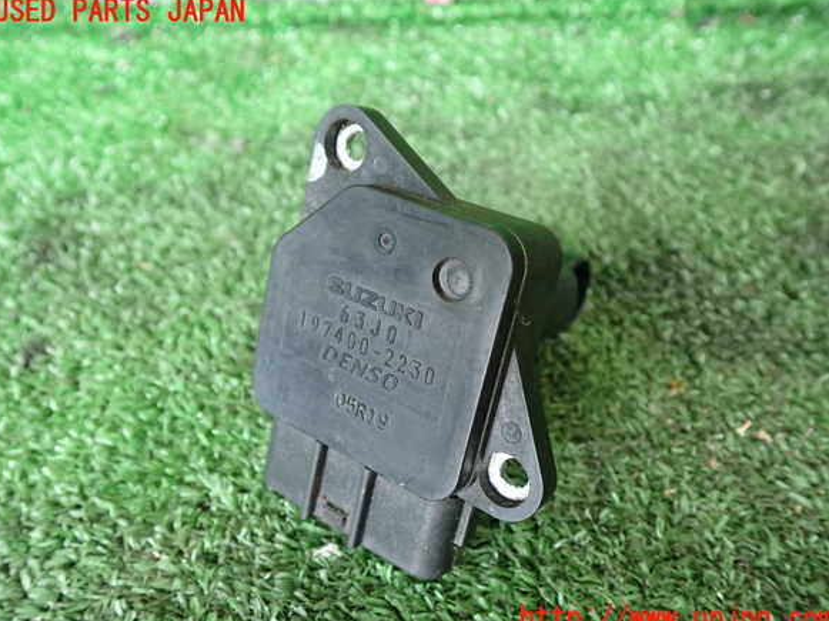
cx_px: 414
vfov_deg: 45.4
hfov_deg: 58.4
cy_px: 315
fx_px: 742
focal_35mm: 31
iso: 320
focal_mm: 5.4
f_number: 2.3
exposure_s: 1/30
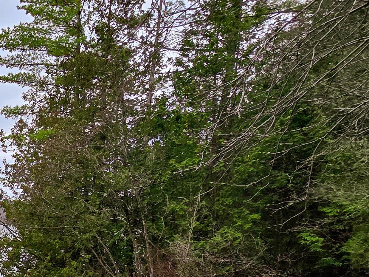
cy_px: 273
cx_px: -174
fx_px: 448
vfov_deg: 31.9
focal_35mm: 42
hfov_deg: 29.3
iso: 50
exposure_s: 1/1150
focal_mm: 2.2
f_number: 2.2
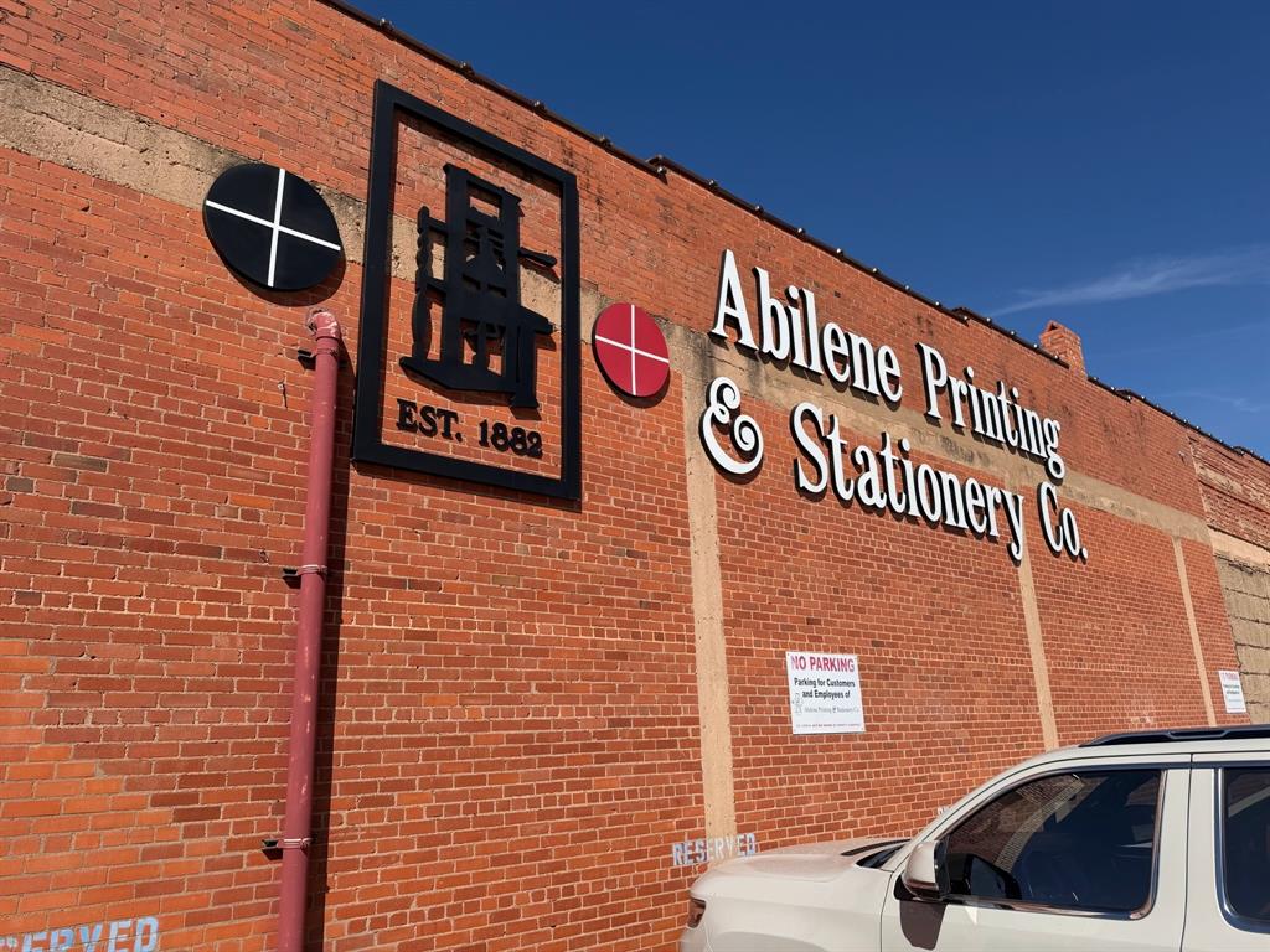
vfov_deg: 56.8
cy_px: 476
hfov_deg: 71.6
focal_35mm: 24
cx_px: 635
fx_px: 881
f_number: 1.78
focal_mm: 6.76
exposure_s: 1/7353
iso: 80
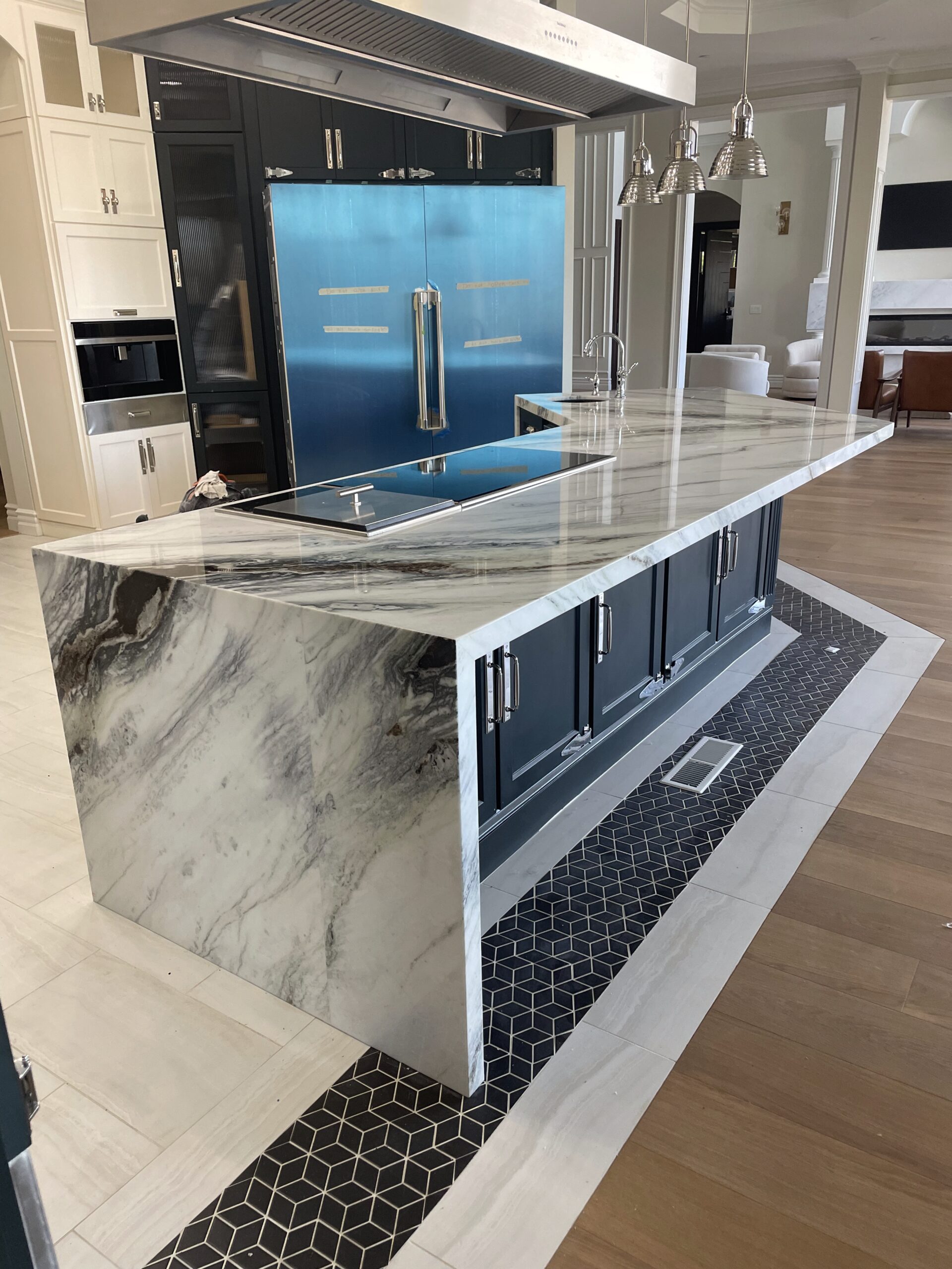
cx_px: 476
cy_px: 634
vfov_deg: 67.3
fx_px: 953
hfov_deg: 53.1
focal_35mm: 26
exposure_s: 1/121
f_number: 1.6
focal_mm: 4.2
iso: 125
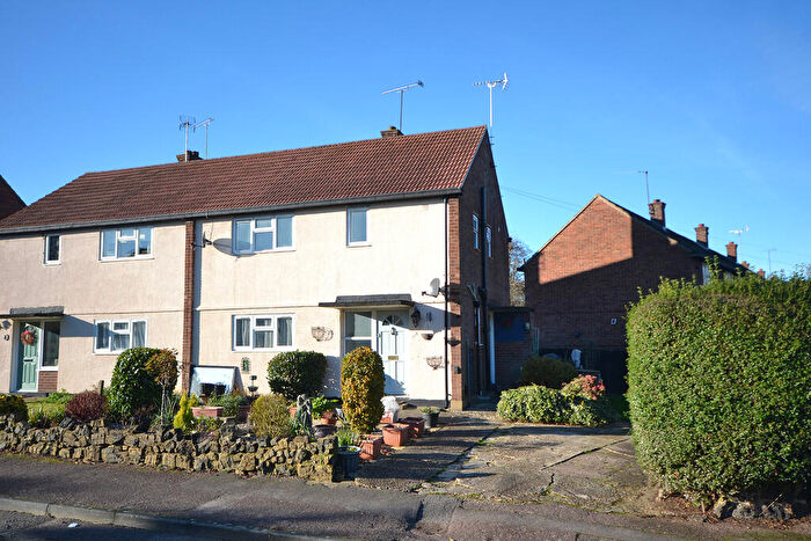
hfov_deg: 67.4
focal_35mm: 27
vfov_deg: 47.9
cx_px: 406
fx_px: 608
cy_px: 270
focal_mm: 18
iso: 100
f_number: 6.3
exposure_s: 1/160
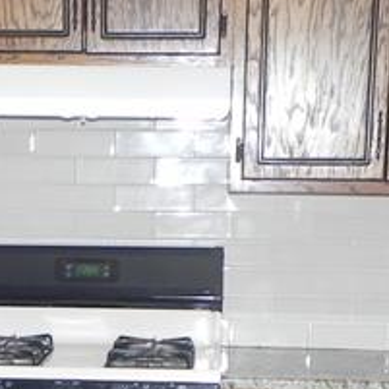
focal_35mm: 117
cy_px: 524
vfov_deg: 14.2
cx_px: 54
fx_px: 1488
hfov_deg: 14.8
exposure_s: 1/30
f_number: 2.8
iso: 200
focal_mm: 4.6
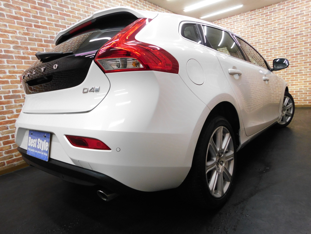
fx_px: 207
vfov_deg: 58.9
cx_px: 156
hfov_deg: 73.9
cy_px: 117
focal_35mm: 23
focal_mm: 4
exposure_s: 1/30
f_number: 3
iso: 280
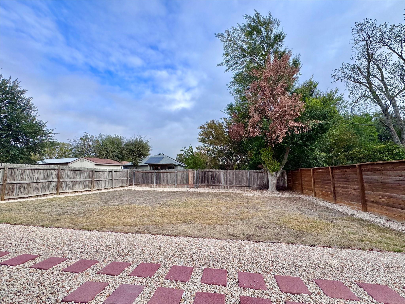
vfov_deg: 85.7
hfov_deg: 102.1
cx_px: 202
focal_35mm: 14
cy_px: 152
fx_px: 164
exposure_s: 1/840
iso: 40
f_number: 2.2
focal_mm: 2.22
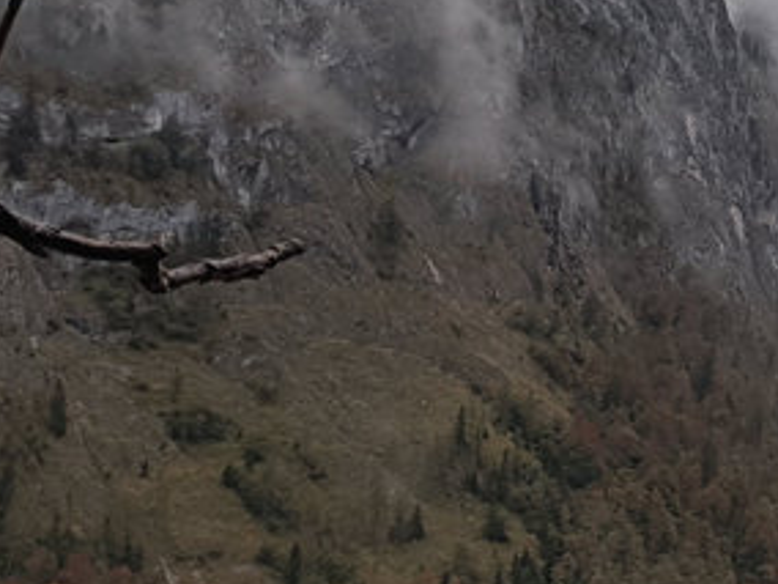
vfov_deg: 13.4
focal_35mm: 110
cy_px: 494
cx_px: 1446
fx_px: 2472
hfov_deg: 15.2
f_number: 1.7
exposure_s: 1/1524
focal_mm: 4.2
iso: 40
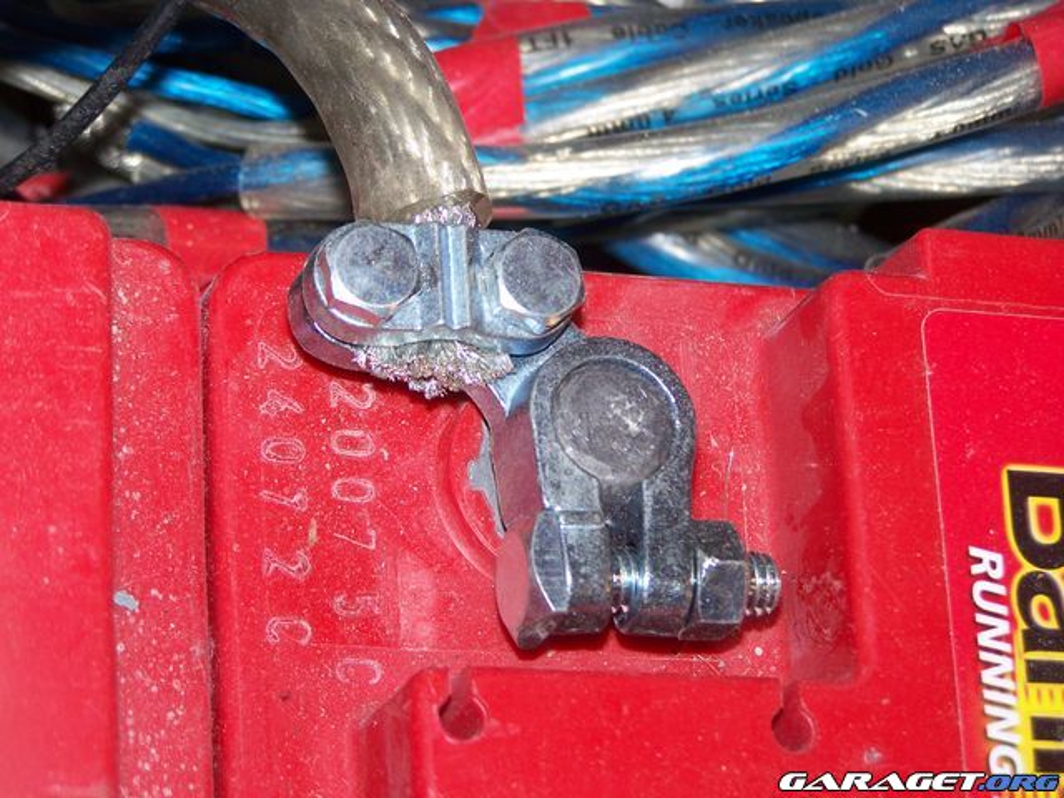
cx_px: 532
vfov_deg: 11.6
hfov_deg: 15.4
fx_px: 3934
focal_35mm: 128
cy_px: 399
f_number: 3.3
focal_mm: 21.2
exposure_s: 1/100
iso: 80
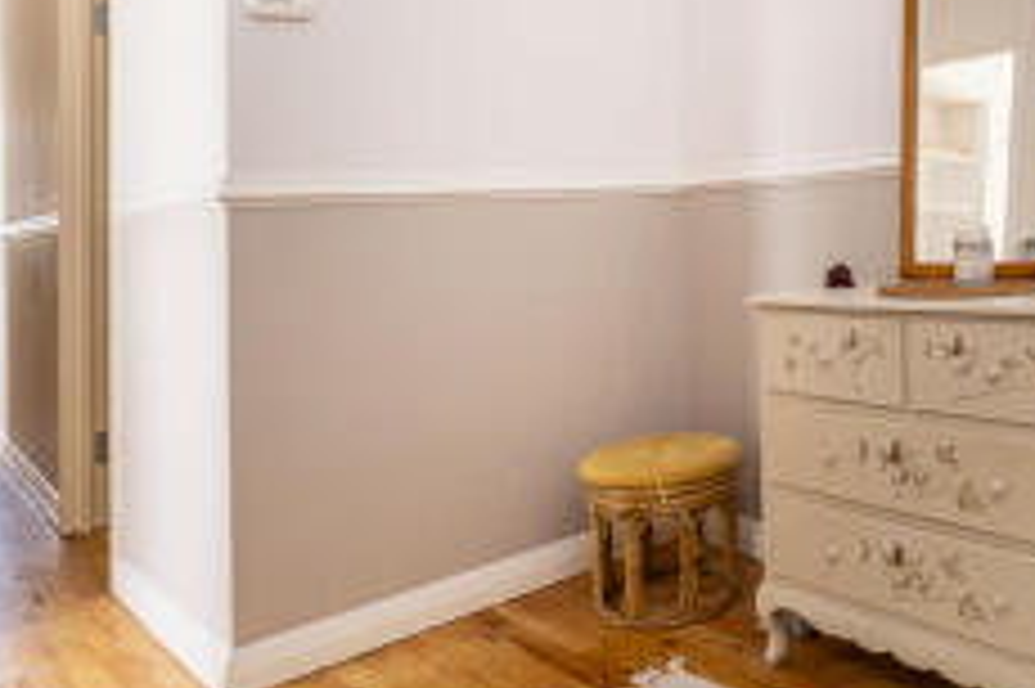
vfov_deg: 41.5
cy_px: 209
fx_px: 891
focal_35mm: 31
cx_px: 806
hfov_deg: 56.6
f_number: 5.6
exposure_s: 1/40
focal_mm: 10
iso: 320
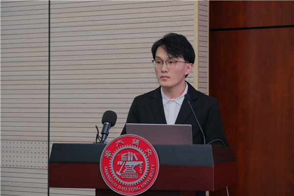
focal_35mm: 112
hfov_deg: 18.3
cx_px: 147
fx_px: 915
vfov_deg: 12.2
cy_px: 98
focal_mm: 74.4
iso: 800
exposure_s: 1/60
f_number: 5
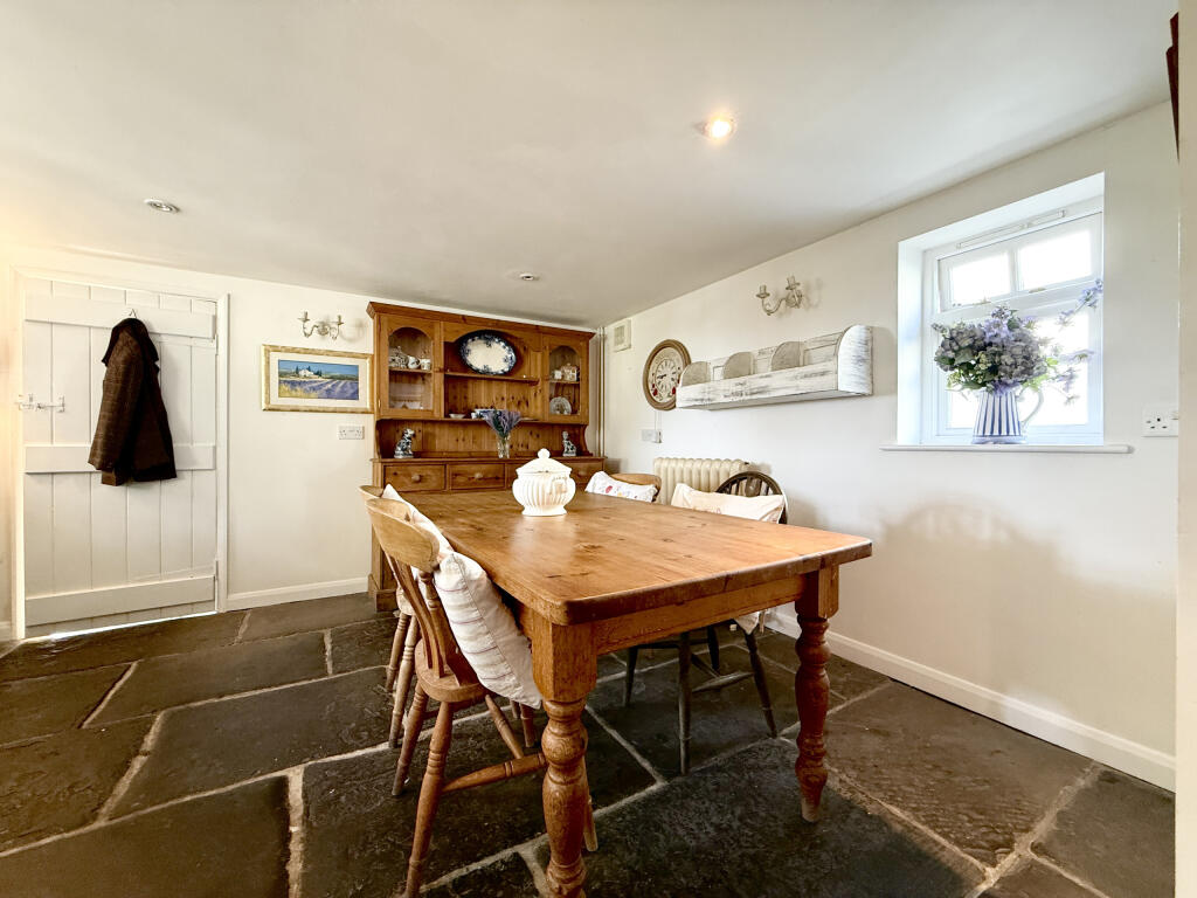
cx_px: 598
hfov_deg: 102.1
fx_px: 484
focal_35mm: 14
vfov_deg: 85.7
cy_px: 449
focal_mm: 2.22
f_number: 2.2
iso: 250
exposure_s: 1/50
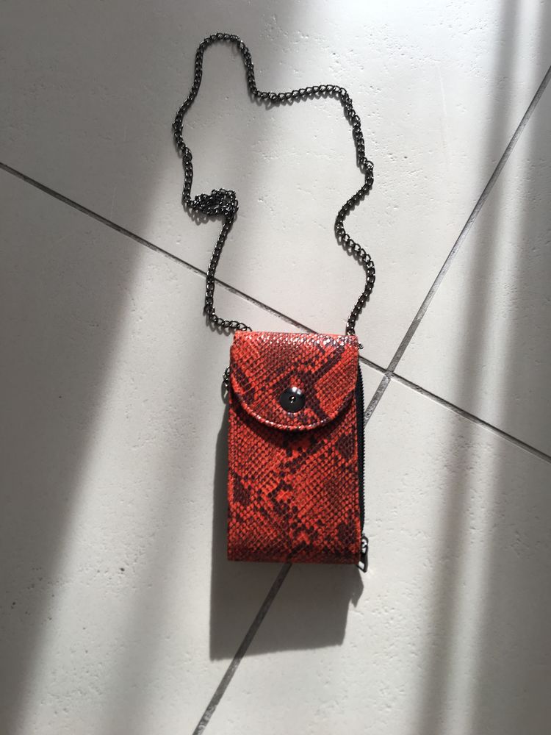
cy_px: 368
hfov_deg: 48.2
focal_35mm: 29
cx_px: 276
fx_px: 615
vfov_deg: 61.7
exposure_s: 1/128
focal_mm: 4.15
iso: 25
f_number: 2.2
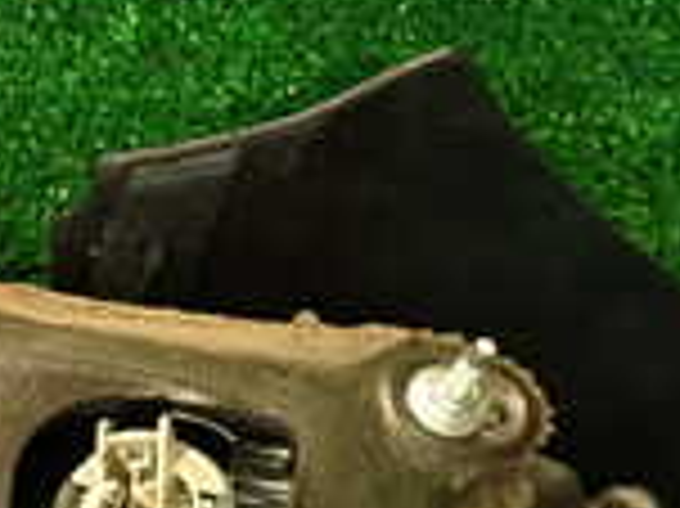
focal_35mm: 127
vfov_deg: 11.6
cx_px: -162
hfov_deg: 14.9
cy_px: 477
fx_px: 2493
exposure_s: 1/30
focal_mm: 5.79
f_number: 2.4
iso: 320
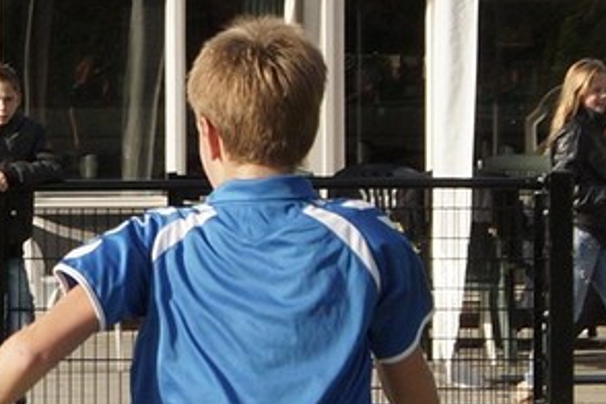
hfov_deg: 6.5
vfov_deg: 4.4
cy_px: 466
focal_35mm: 313
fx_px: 5268
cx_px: -425
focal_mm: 60
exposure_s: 1/640
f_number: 7.1
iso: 200
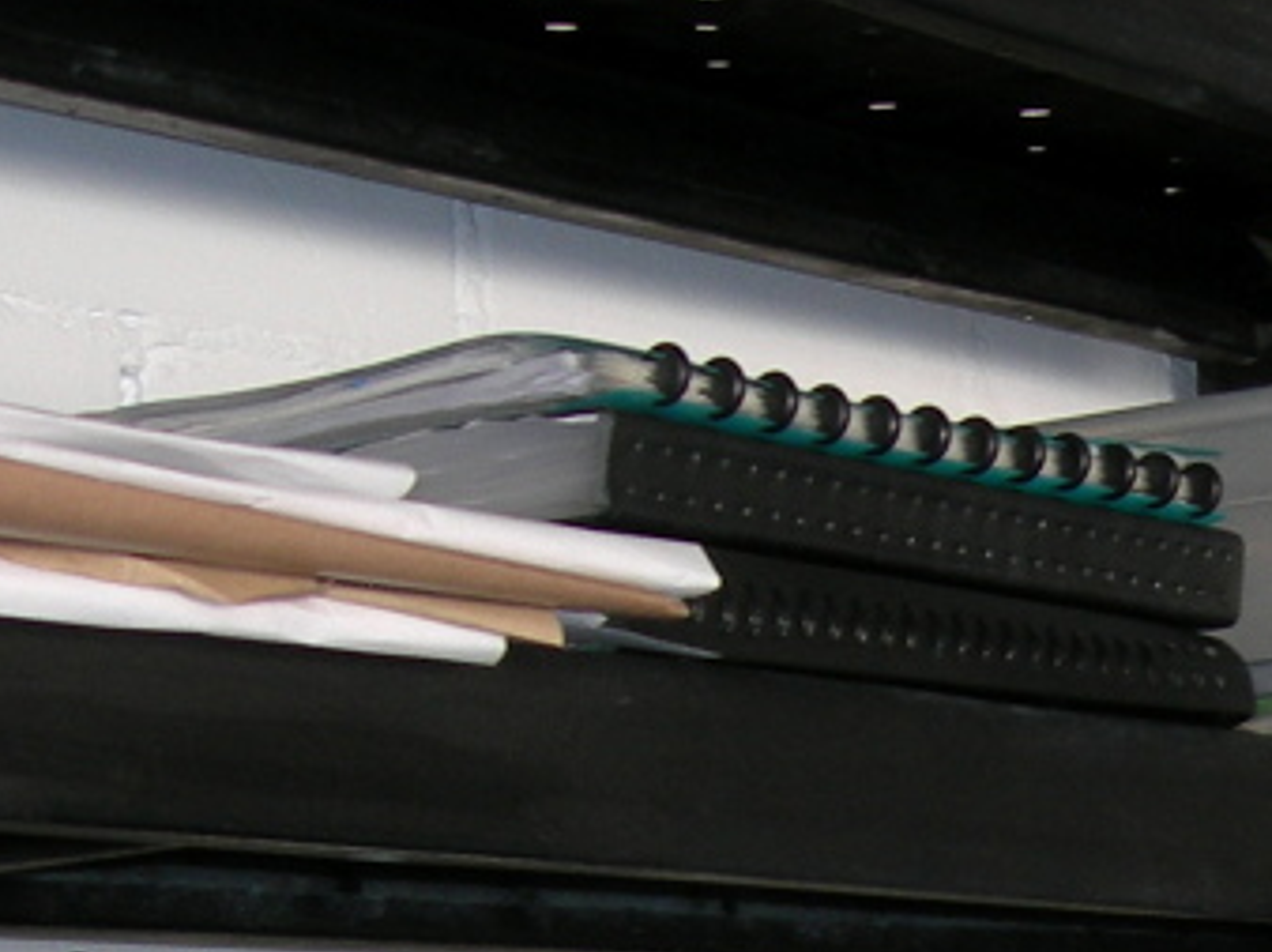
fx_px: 4957
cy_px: 1430
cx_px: 1769
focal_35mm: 135
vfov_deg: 10.6
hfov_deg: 13.9
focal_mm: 7.8
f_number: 2.8
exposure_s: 1/30
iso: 50
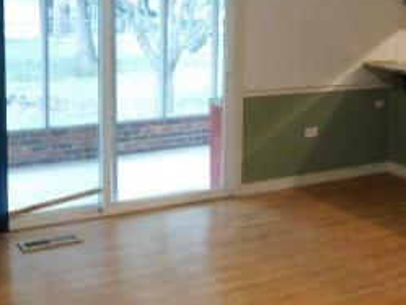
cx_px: 280
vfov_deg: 24.6
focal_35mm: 59
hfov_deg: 32.3
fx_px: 692
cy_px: 85
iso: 400
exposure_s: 1/13
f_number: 3
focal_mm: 4
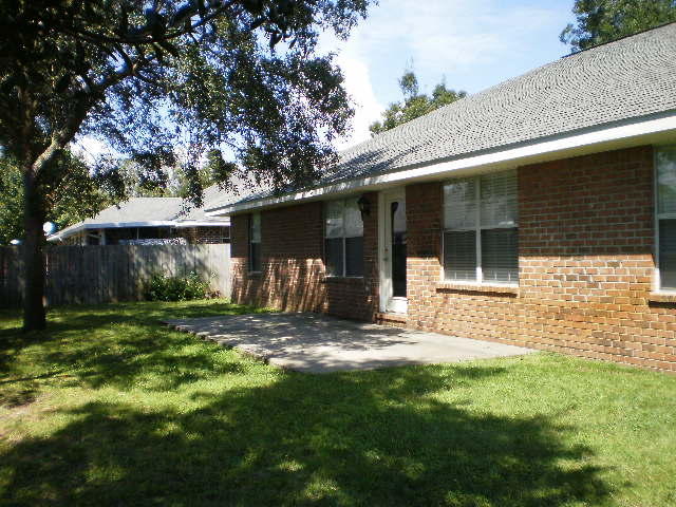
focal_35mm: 38
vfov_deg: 37.7
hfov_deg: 49.0
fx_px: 742
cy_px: 254
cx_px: 338
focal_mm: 6.3
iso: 100
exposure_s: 1/500
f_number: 3.1
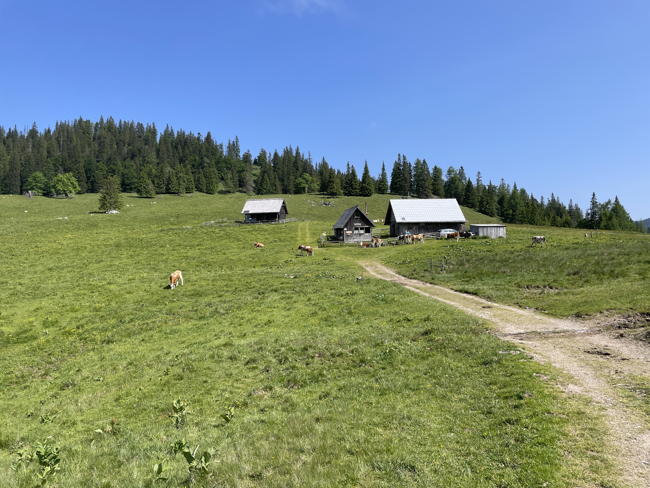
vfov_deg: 53.1
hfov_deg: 67.3
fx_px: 488
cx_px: 325
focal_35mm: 26
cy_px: 244
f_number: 1.6
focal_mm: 4.2
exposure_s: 1/2882
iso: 32
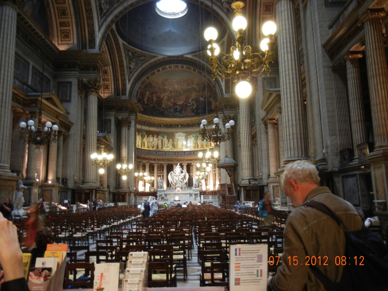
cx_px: 194
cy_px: 146
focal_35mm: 30
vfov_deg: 46.8
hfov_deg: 60.0
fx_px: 336
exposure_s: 1/2.7
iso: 200
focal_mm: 5.4
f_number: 3.5
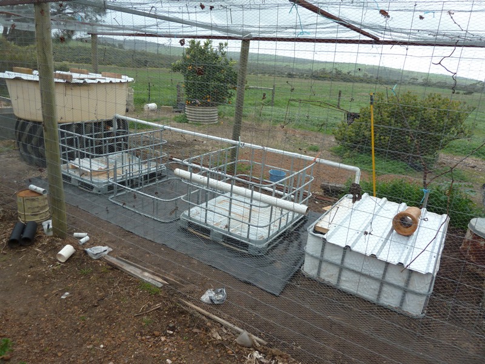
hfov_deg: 69.4
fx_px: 350
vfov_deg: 54.9
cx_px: 242
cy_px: 182
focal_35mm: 25
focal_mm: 4.1
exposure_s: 1/50
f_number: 3.3
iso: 80
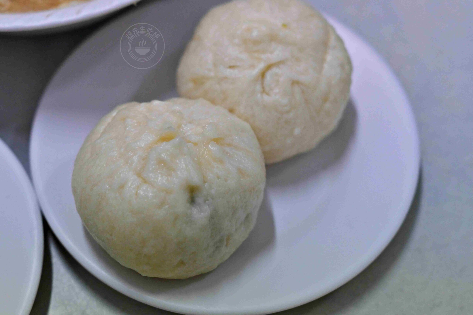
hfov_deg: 27.0
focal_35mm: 75
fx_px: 985
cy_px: 158
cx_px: 236
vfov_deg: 18.2
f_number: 3.2
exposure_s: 1/200
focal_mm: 50
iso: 900
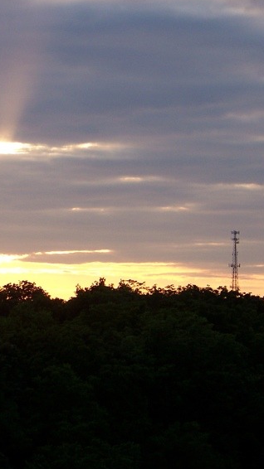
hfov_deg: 6.4
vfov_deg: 11.5
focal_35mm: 188
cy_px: 189
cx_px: 4
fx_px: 2342
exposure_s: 1/160
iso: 64
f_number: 3.2
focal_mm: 17.6
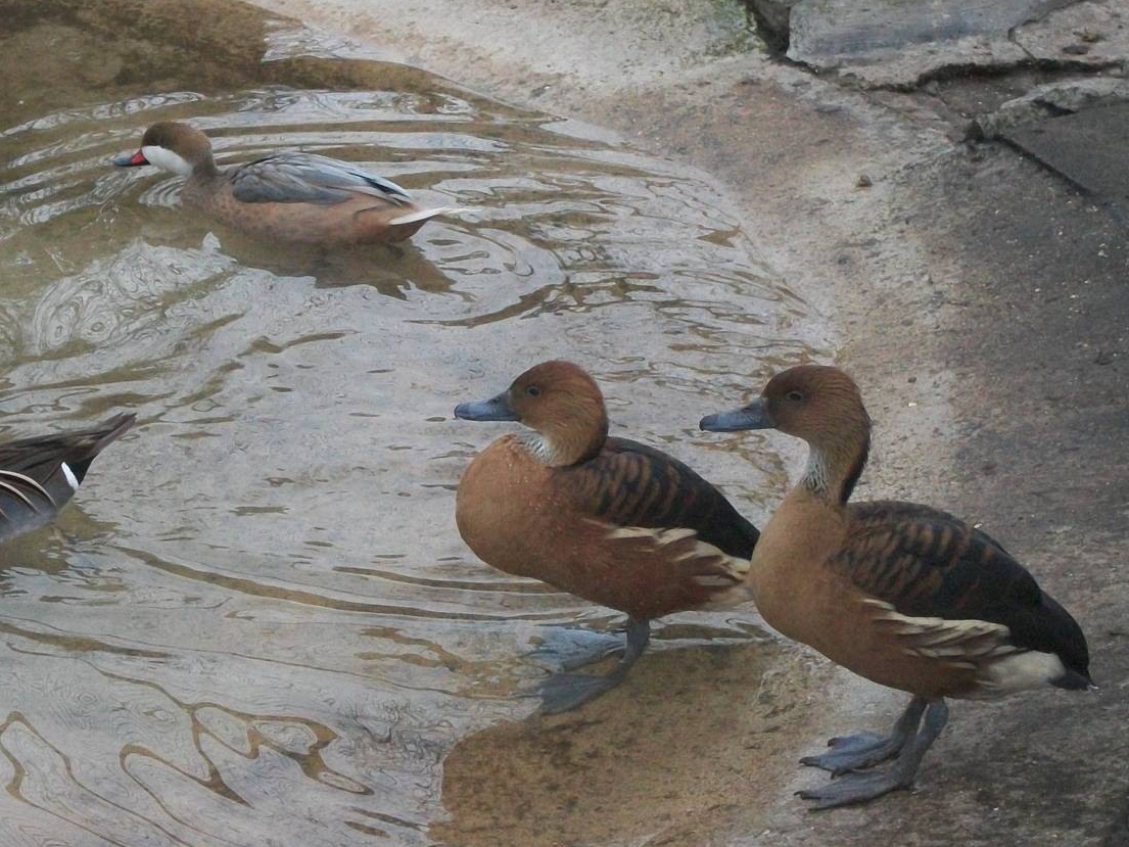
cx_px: 442
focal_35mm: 139
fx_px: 4534
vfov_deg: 10.7
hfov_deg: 14.2
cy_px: 374
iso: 320
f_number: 5.2
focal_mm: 17.1
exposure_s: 1/500
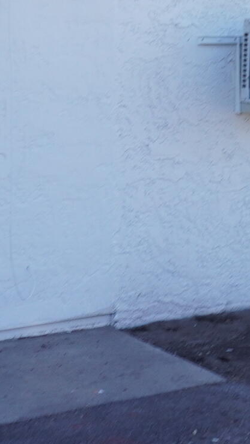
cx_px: 305
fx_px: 1201
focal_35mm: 102
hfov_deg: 11.6
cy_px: -56
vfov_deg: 19.9
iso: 250
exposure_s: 1/30
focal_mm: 16
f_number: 18
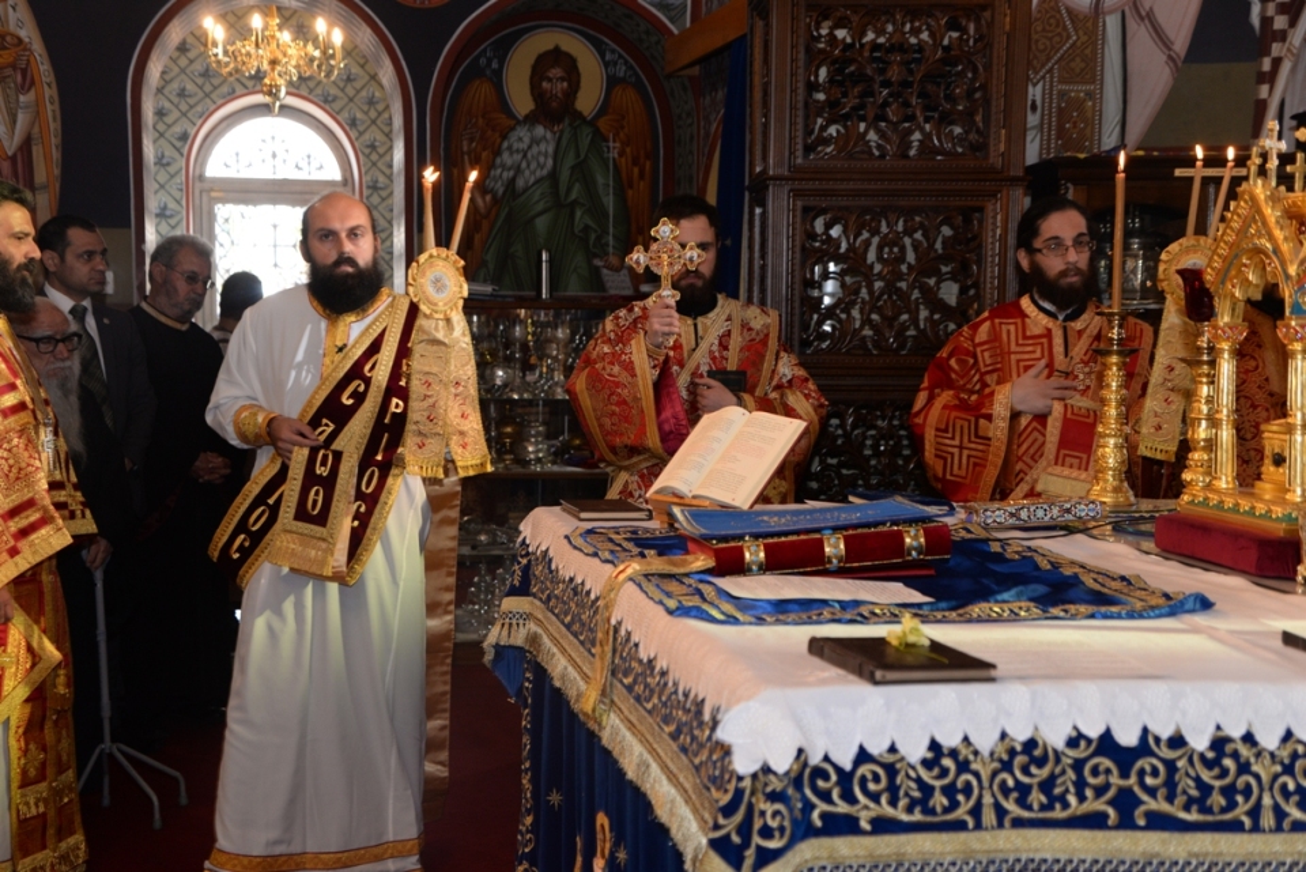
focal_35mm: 60
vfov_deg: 22.6
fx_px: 2178
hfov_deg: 33.4
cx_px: 653
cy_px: 436
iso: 1000
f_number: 5.6
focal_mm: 60
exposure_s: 1/60
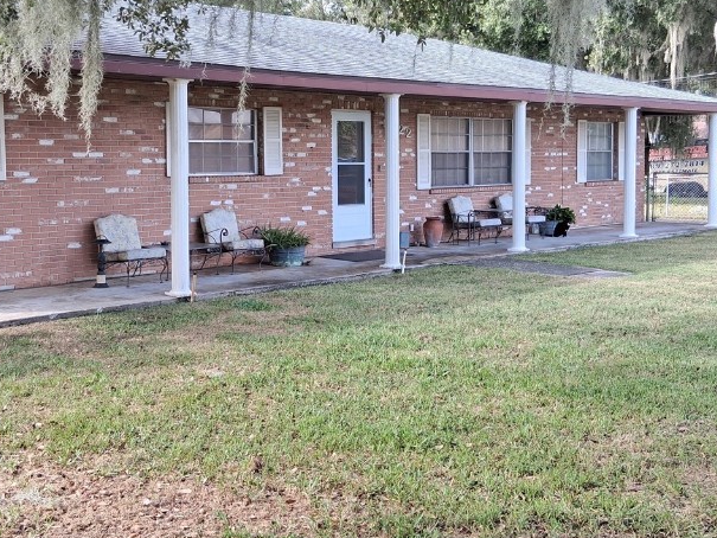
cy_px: 211
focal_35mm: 44
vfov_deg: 32.8
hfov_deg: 42.6
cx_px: 267
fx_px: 912
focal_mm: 3.98
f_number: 1.8
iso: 32
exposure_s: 1/120
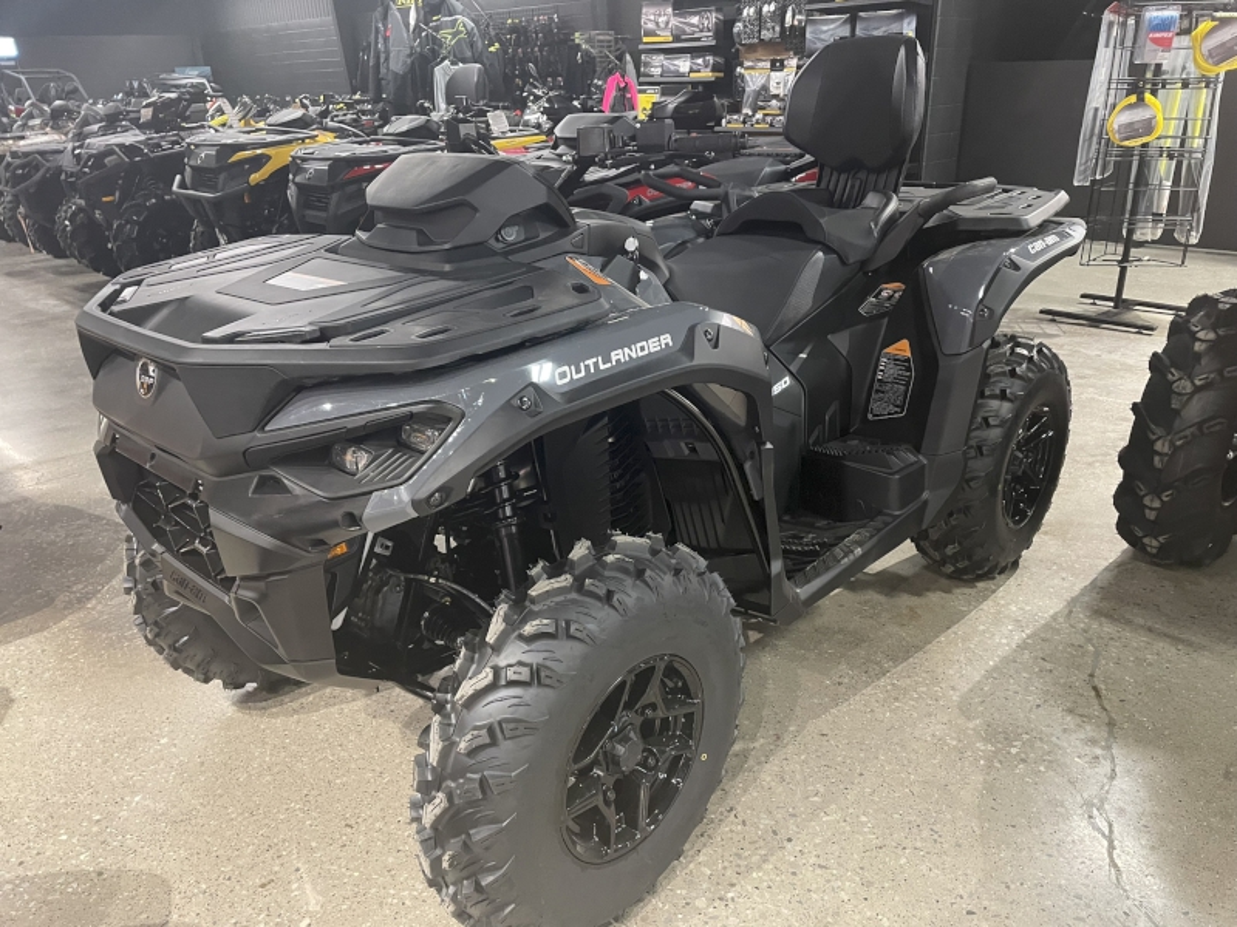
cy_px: 464
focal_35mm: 26
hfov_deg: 67.3
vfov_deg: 53.1
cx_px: 618
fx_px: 929
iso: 400
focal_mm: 4.2
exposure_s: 1/60
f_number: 1.6
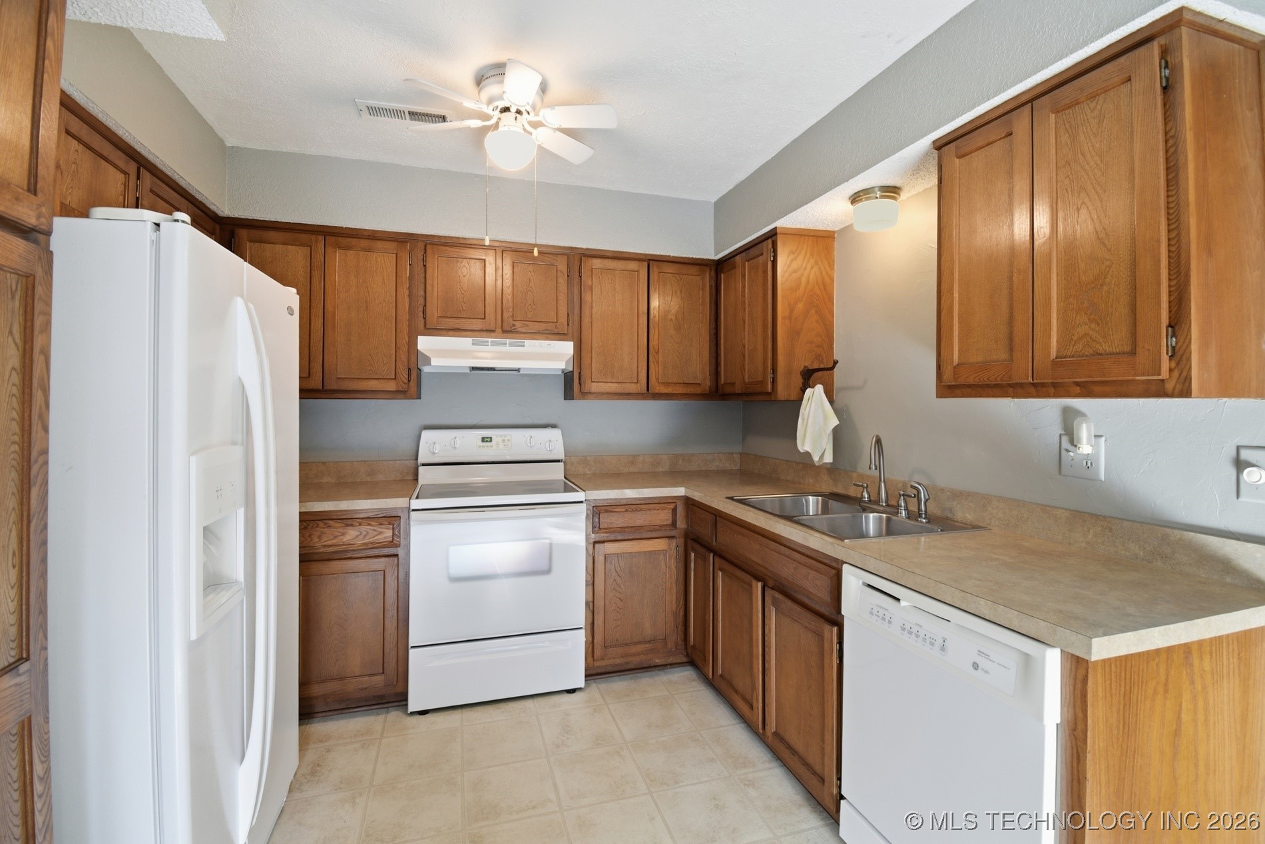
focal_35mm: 15
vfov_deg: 77.3
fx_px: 527
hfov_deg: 100.4
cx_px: 632
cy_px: 422
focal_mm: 10
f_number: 13
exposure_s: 1/8
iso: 250
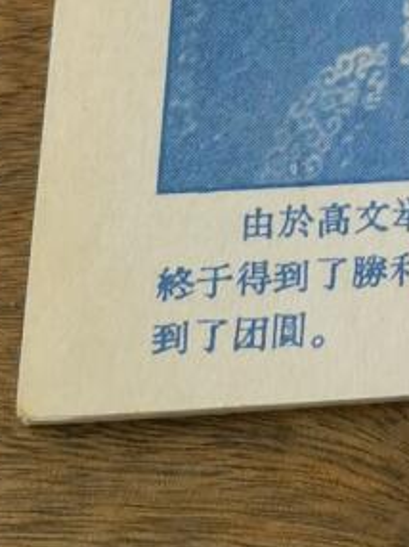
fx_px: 2682
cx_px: 925
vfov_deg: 10.4
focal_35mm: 170
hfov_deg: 8.1
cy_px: -669
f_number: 1.9
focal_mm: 6.67
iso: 100
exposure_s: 1/120
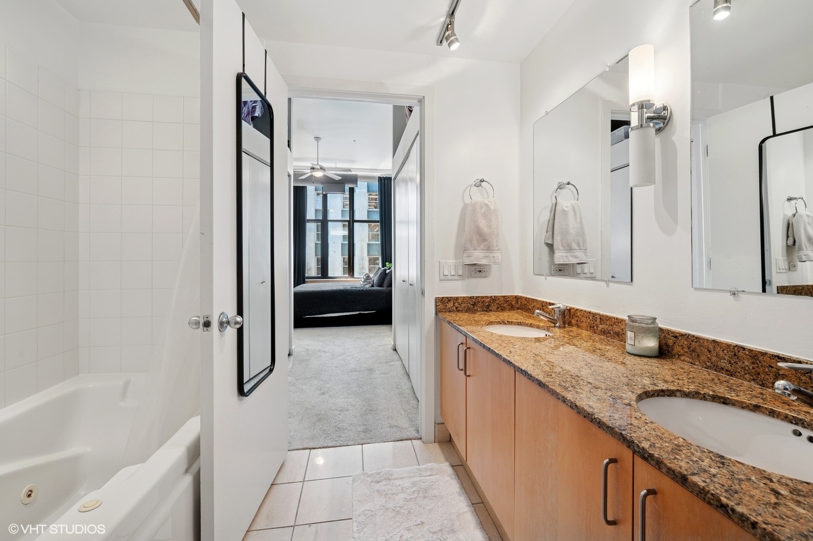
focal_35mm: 16
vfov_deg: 75.4
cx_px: 406
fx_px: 350
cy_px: 270
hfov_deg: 98.6
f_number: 9.5
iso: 200
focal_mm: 15.5
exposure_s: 1/3
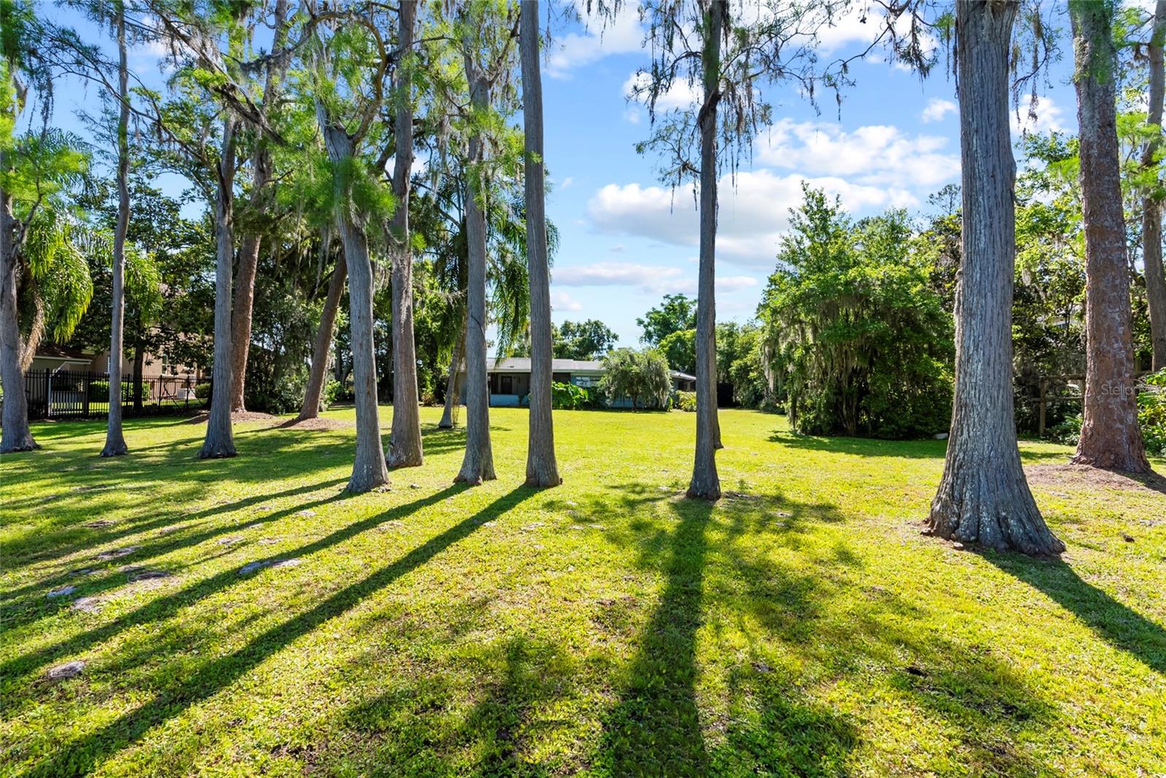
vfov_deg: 73.8
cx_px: 583
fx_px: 518
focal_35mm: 16
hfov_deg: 96.7
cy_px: 389
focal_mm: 16
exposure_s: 1/40
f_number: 8
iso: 100
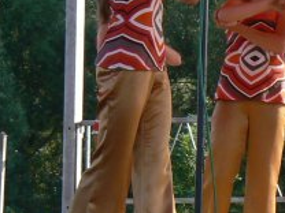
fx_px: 2750
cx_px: 304
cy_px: -18
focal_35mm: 334
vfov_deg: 4.4
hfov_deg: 5.9
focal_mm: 14.5
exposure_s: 1/200
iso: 80
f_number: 5.6
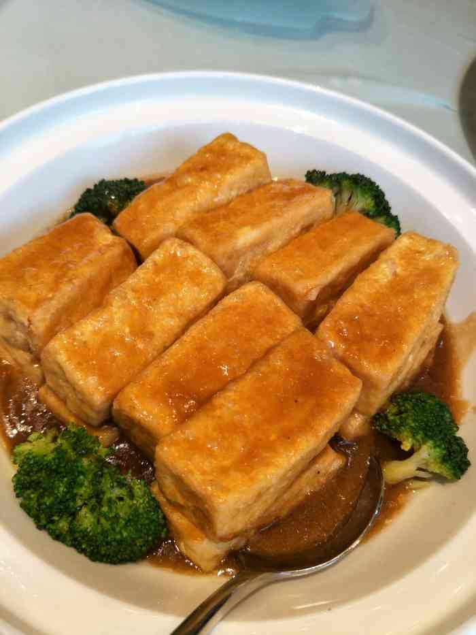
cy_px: 318
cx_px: 238
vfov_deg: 71.6
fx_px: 440
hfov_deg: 56.8
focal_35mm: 24
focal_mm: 4.1
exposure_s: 1/50
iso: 66
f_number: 1.7
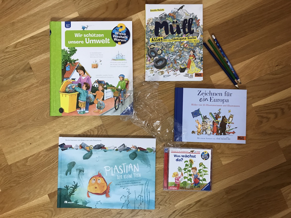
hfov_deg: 63.4
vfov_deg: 49.7
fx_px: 235
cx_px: 146
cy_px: 109
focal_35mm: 28
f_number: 1.8
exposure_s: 1/17
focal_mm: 3.99
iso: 40
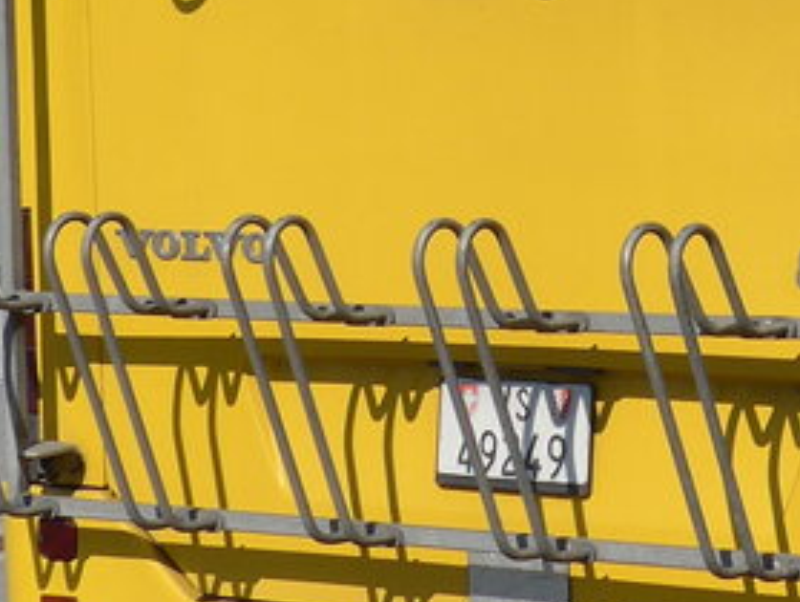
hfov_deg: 13.3
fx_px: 3379
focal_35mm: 146
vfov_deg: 10.1
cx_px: 869
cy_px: -63
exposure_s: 1/1600
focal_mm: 7
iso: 80
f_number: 2.8
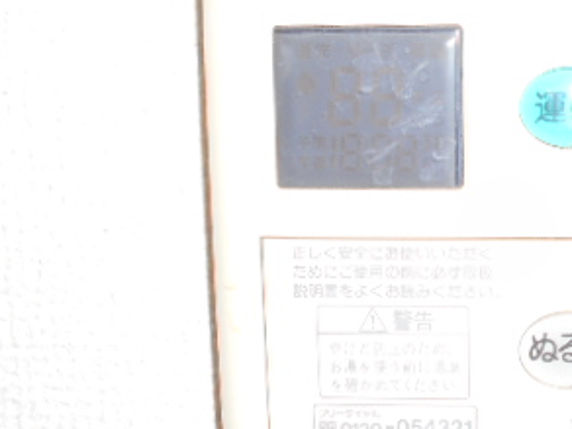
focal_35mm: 57
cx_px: 480
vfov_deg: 25.6
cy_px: 247
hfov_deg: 32.6
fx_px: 942
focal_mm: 4.6
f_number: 3.2
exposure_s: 1/25
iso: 80
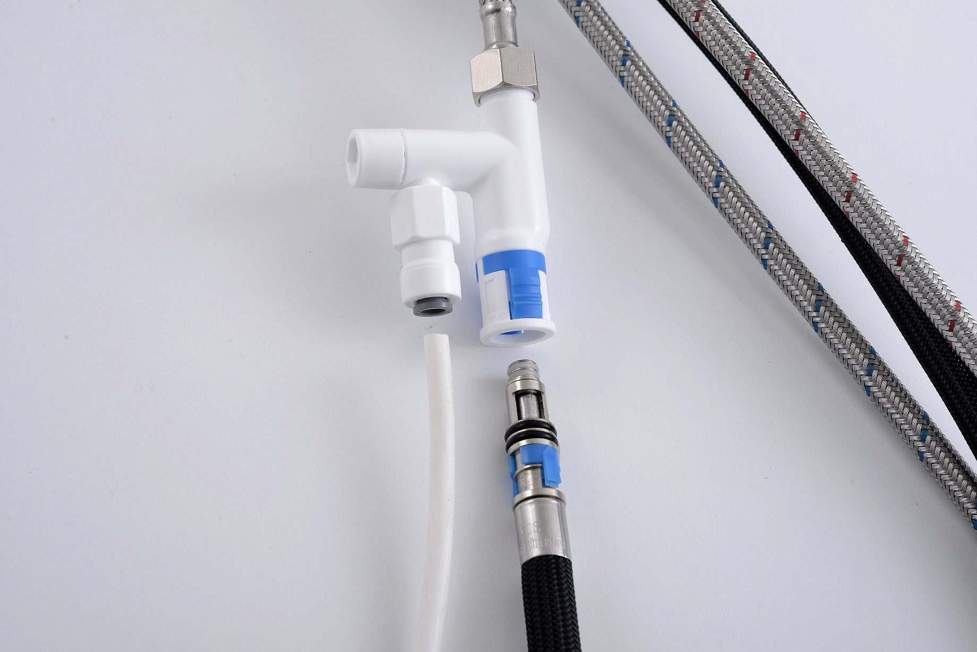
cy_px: 326
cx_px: 488
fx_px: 1629
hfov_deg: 33.4
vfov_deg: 22.6
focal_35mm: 60
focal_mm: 60
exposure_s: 1/125
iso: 125
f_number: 14
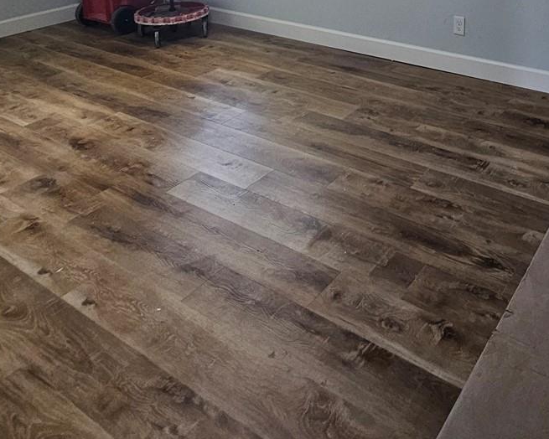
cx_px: 436
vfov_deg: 37.8
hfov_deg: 53.5
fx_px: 504
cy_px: -62
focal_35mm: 31
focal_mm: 2.2
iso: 200
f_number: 2.2
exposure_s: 1/77.4
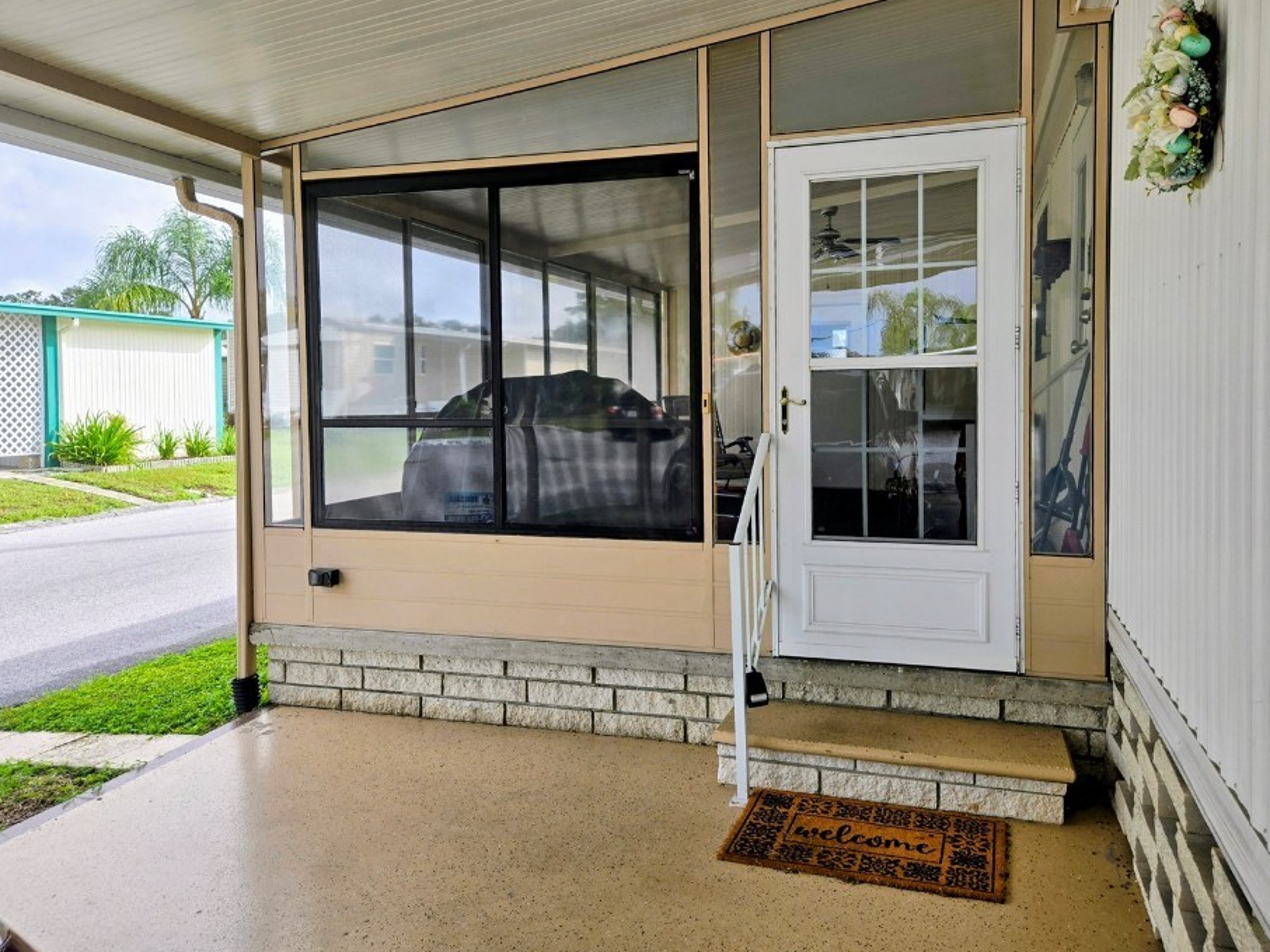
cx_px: 685
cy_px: 428
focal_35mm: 26
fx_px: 954
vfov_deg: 52.9
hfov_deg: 67.2
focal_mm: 5.4
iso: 25
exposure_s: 1/754
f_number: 1.8
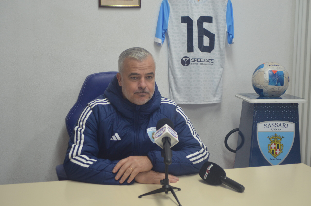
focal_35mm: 44
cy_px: 103
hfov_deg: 45.0
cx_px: 156
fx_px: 375
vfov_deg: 30.7
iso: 560
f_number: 4
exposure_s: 1/60
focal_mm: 29
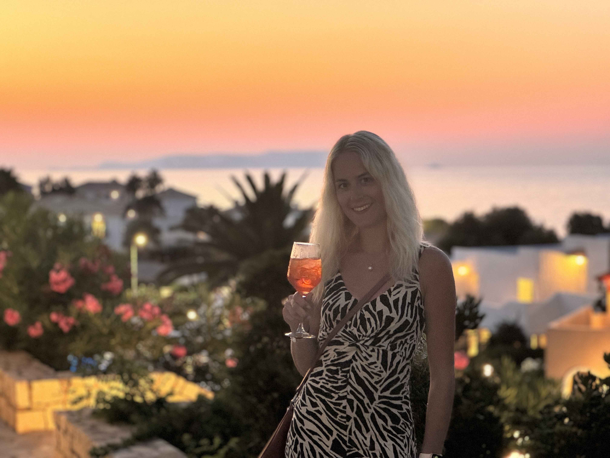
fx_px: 1357
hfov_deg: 25.3
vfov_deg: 19.1
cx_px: 305
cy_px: 229
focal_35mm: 77
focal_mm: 9
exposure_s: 1/40
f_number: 2.8
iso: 800
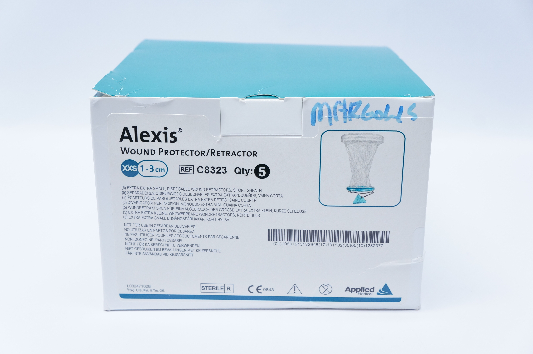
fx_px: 732
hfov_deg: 40.0
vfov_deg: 27.2
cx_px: 266
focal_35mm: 50
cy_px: 177
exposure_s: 1/40
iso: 800
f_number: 6.3
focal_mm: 33
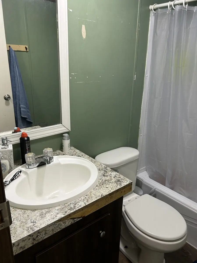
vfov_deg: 67.3
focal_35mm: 26
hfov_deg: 53.1
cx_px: 98
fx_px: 197
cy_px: 132
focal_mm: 5.7
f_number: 1.5
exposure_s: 1/60
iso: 100
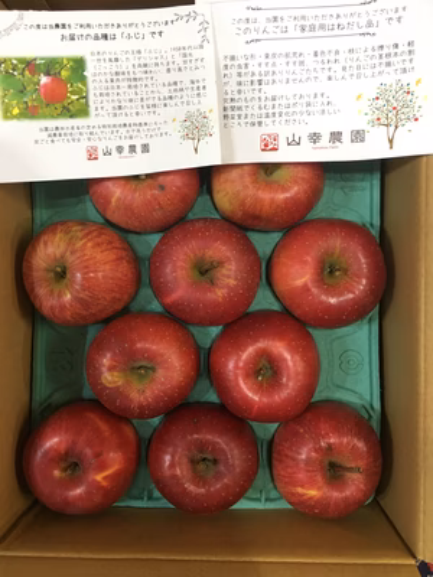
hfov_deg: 48.2
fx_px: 484
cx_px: 216
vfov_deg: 61.7
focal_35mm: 29
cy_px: 288
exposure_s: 1/17
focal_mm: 4.15
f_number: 2.2
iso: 200
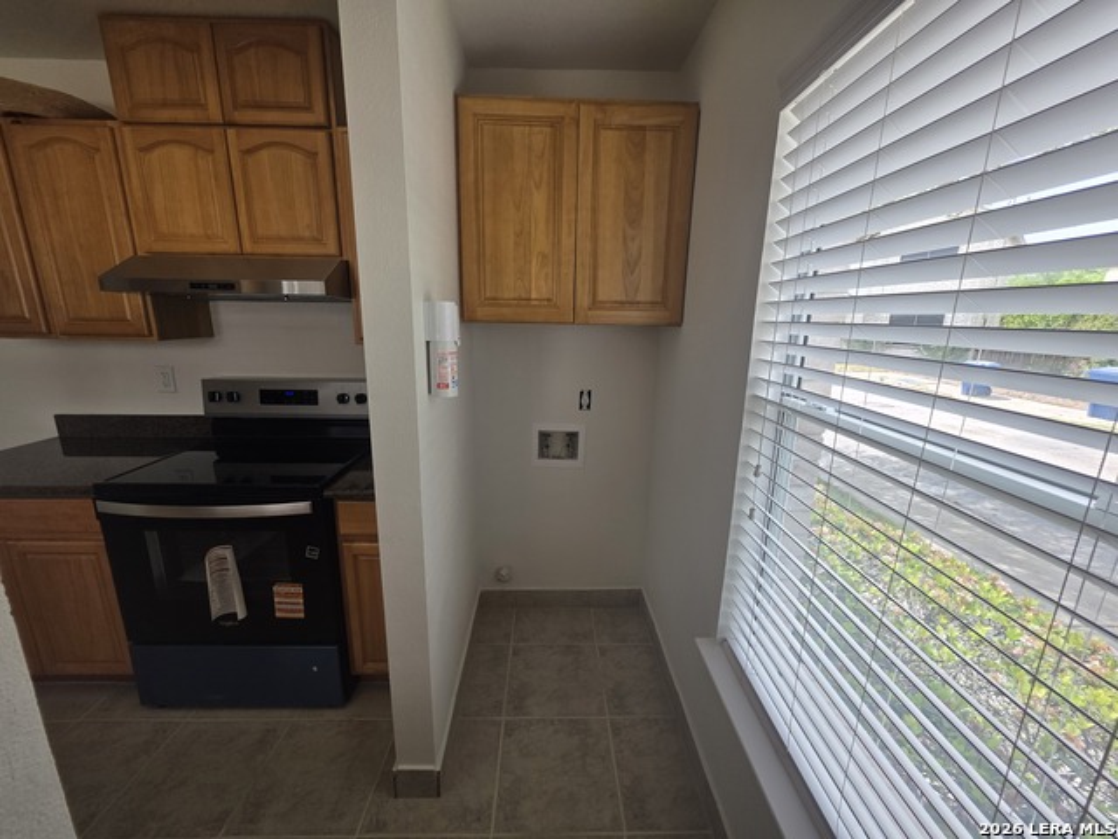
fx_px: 420
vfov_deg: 89.9
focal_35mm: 13
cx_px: 559
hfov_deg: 106.2
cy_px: 420
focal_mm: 2.2
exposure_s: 1/251
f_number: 1.9
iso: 40
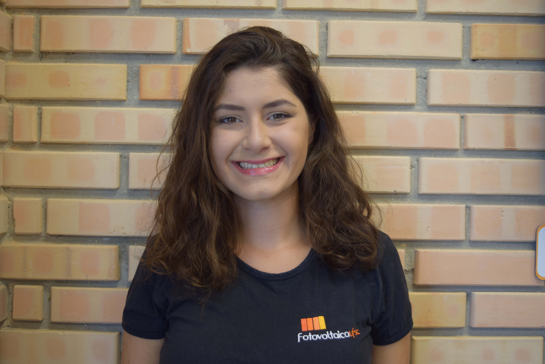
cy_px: 182
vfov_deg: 33.0
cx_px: 272
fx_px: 613
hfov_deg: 47.9
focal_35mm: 40
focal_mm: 27
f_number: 4
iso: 400
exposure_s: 1/60
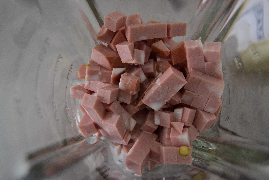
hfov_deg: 51.9
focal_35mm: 37
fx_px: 276
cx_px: 131
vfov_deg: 35.9
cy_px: 88
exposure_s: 1/60
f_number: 3.8
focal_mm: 24
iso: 2800
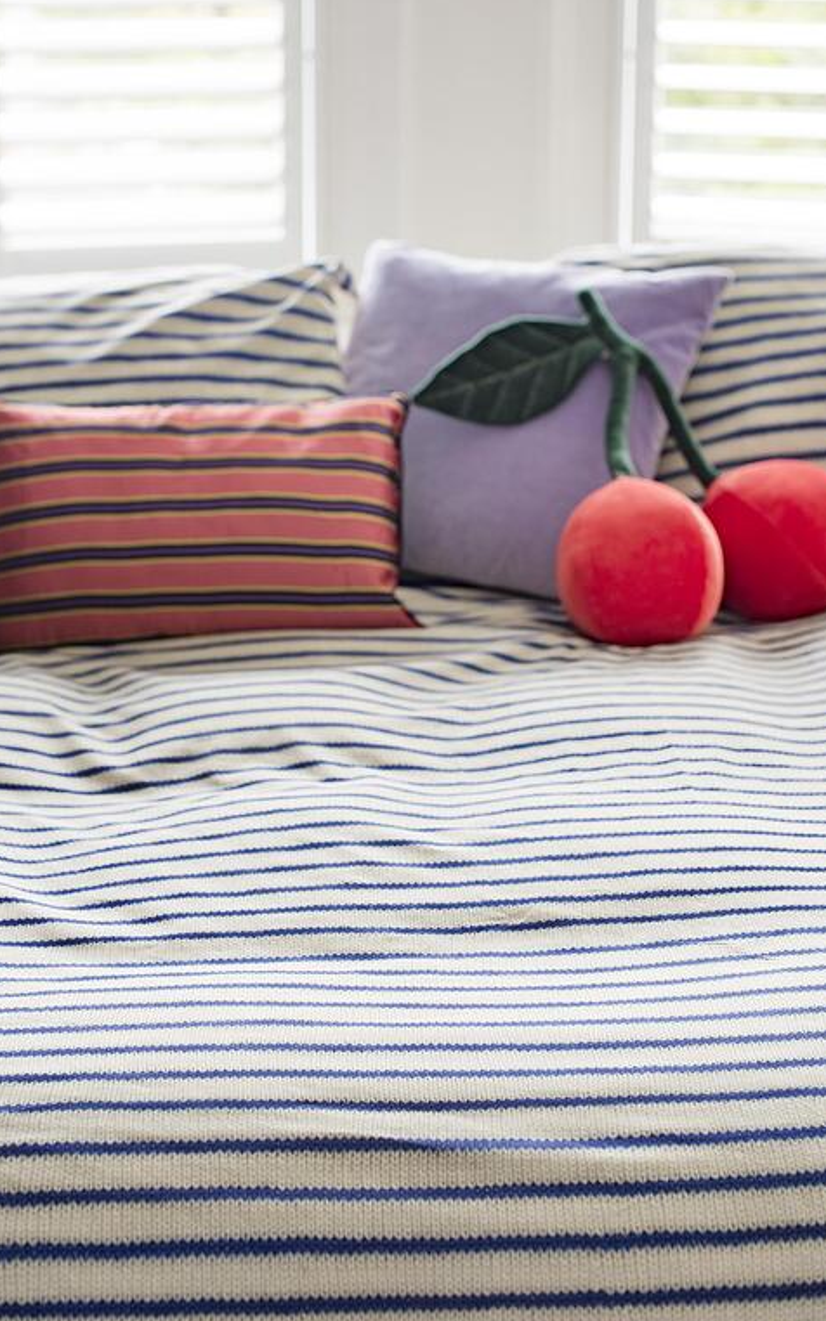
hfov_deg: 22.4
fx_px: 2090
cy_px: 602
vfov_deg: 35.1
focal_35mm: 58
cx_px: 383
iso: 100
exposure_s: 1/40
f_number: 3.5
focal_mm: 50
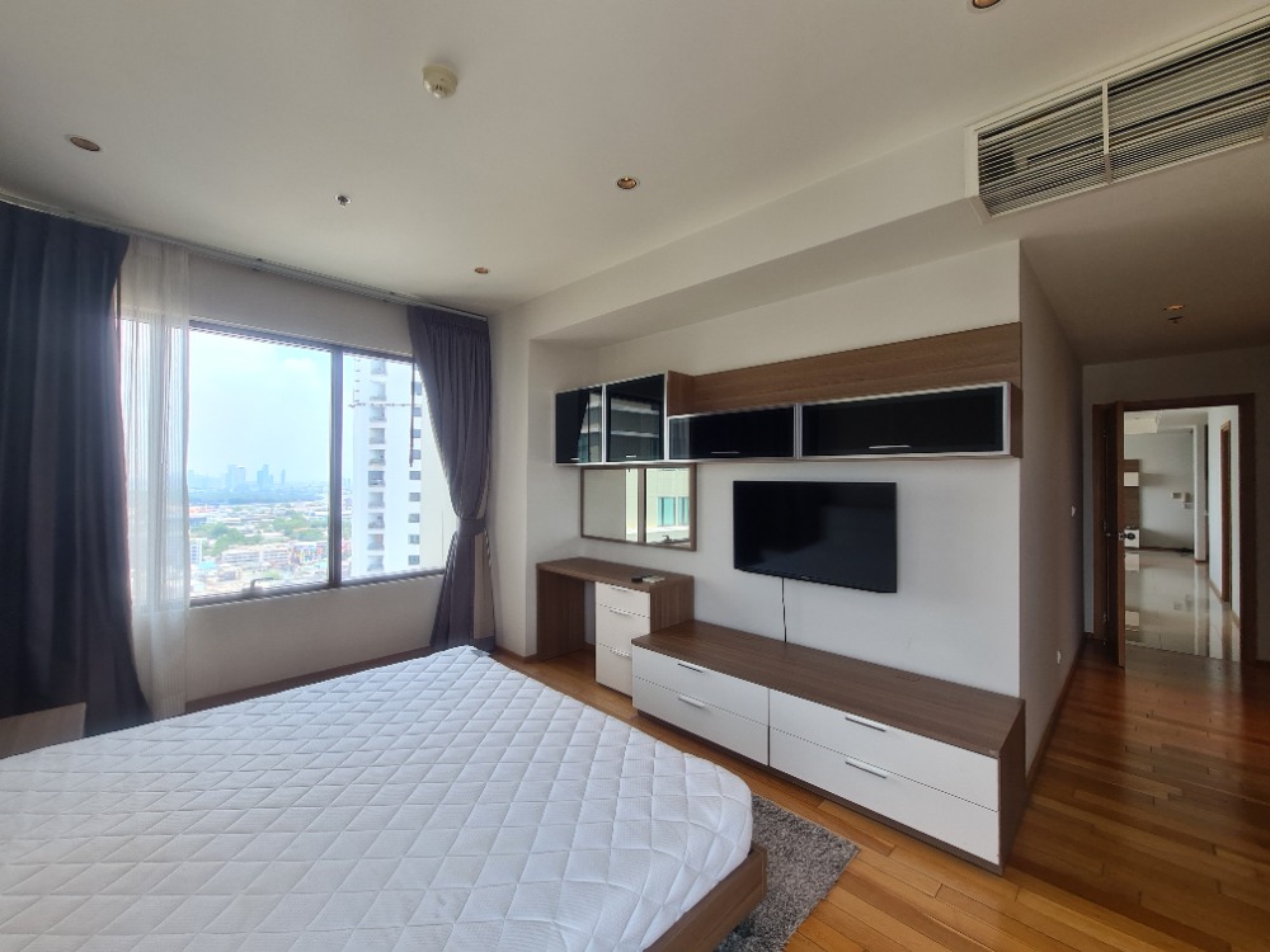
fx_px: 477
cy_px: 476
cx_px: 635
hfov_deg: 106.2
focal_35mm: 13
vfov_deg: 89.9
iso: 50
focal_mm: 2.2
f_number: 2.2
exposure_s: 1/183
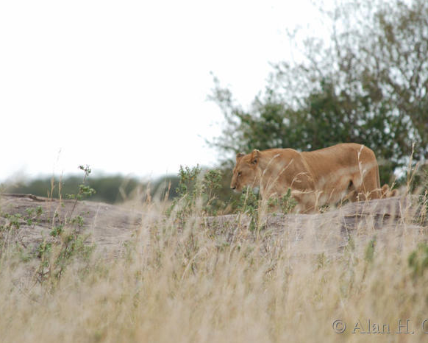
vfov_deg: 2.3
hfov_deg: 2.9
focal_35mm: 678
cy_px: 172
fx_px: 8591
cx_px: 246
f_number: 5.6
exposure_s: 1/100
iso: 100
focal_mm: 400
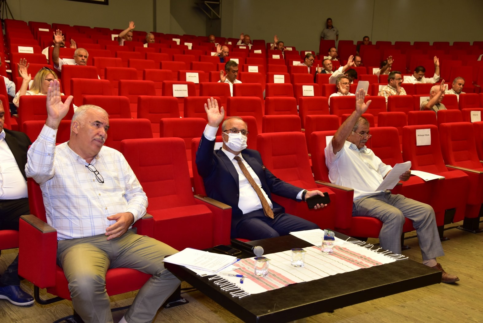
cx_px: 242
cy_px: 162
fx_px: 591
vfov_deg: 30.5
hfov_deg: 44.5
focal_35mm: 44
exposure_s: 1/60
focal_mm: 44
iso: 800
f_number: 7.1
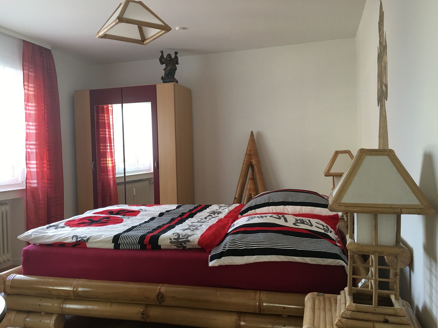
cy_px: 164
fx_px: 367
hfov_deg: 61.7
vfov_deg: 48.2
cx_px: 219
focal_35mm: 29
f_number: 2.2
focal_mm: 4.15
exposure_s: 1/17
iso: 32
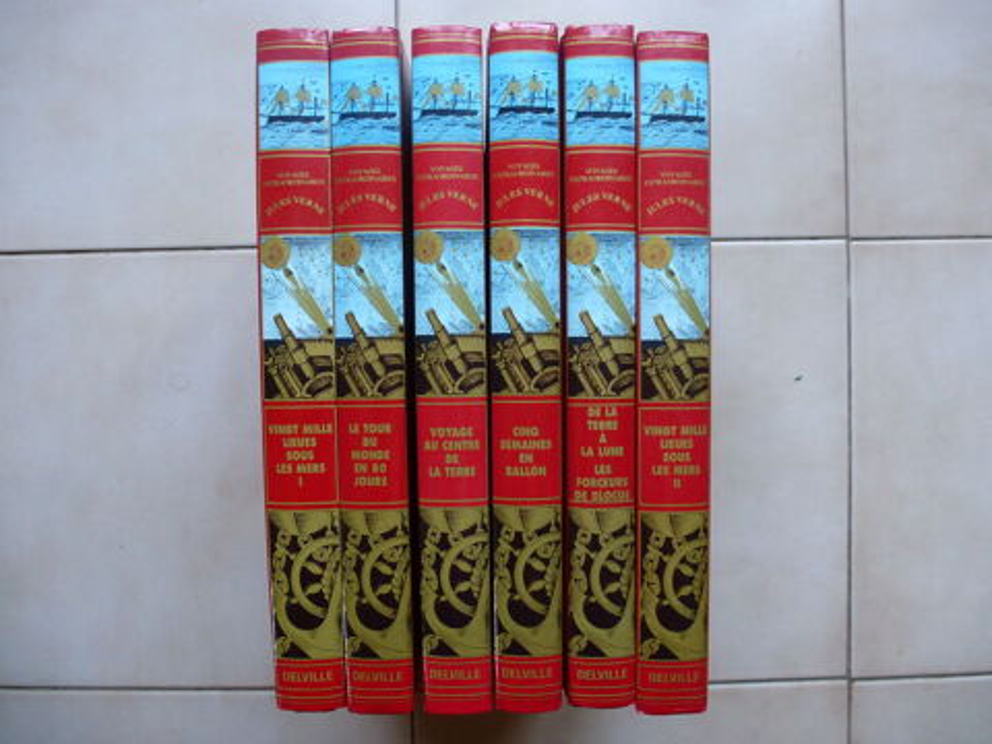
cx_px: 496
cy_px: 372
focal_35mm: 24
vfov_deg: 56.8
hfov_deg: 71.6
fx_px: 688
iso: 400
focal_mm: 4.3
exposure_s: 1/60
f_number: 3.3
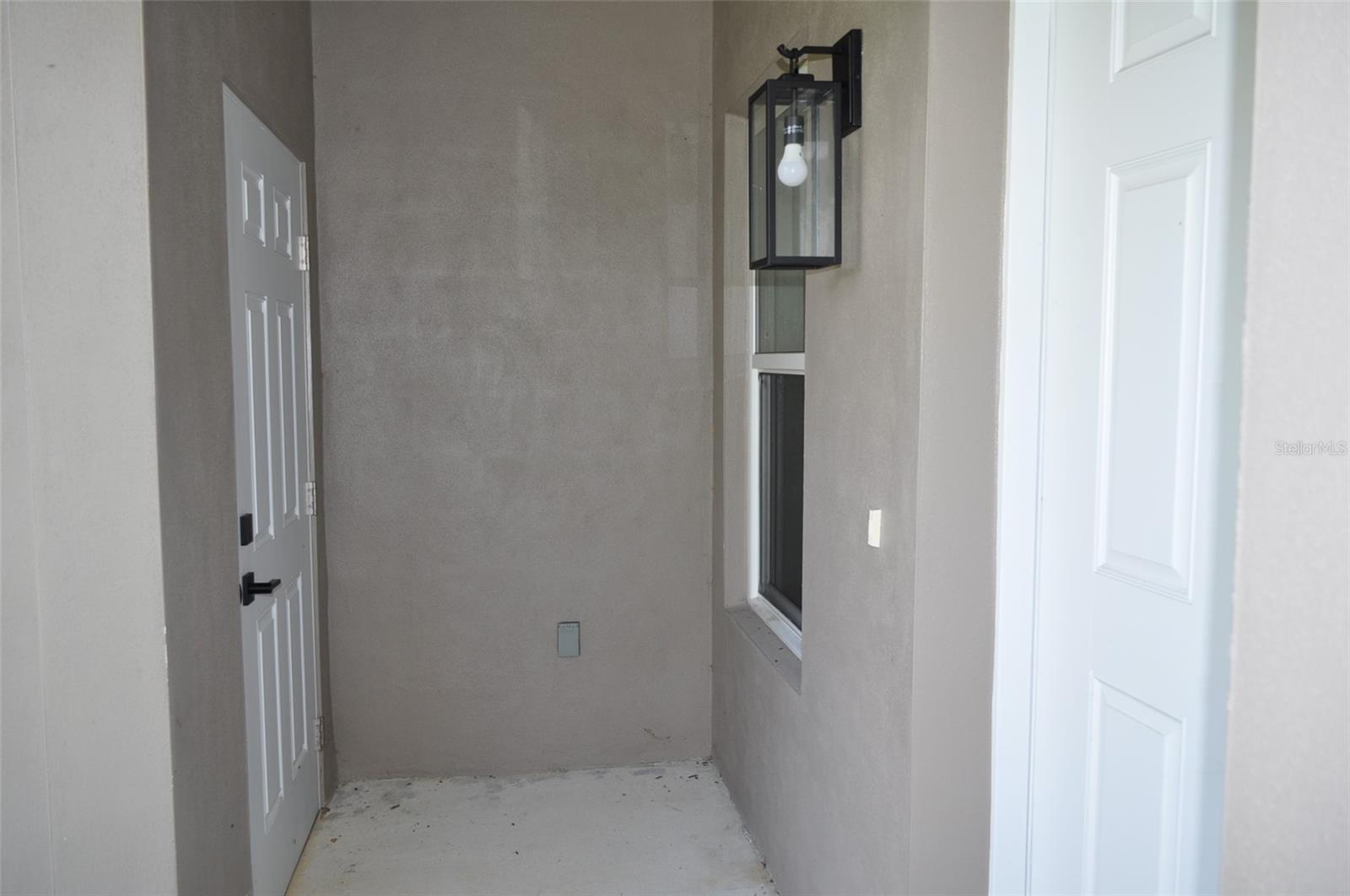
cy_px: 448
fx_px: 1011
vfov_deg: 47.8
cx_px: 675
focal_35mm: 27
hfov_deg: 67.5
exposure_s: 1/200
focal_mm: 18
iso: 200
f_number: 4.5
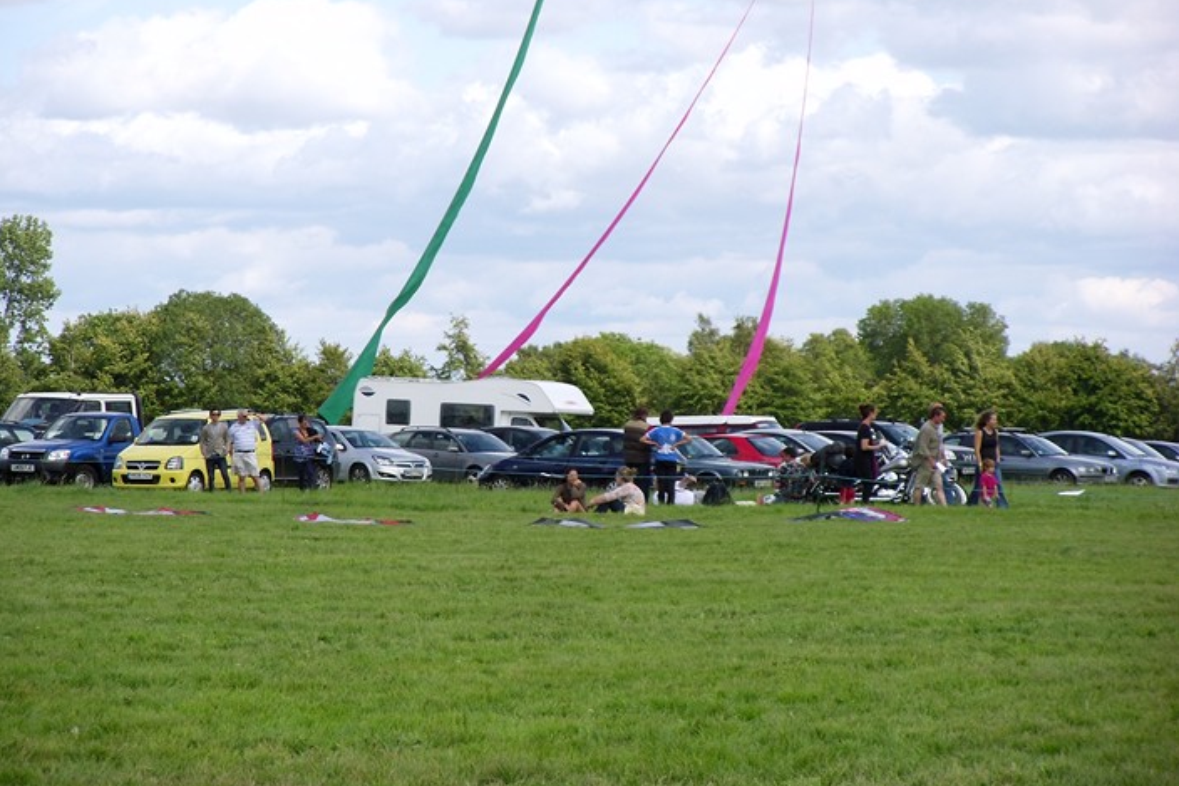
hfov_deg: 11.0
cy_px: 359
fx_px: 6122
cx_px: 589
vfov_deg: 7.3
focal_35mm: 187
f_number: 5.3
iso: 80
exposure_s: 1/304
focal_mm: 32.26
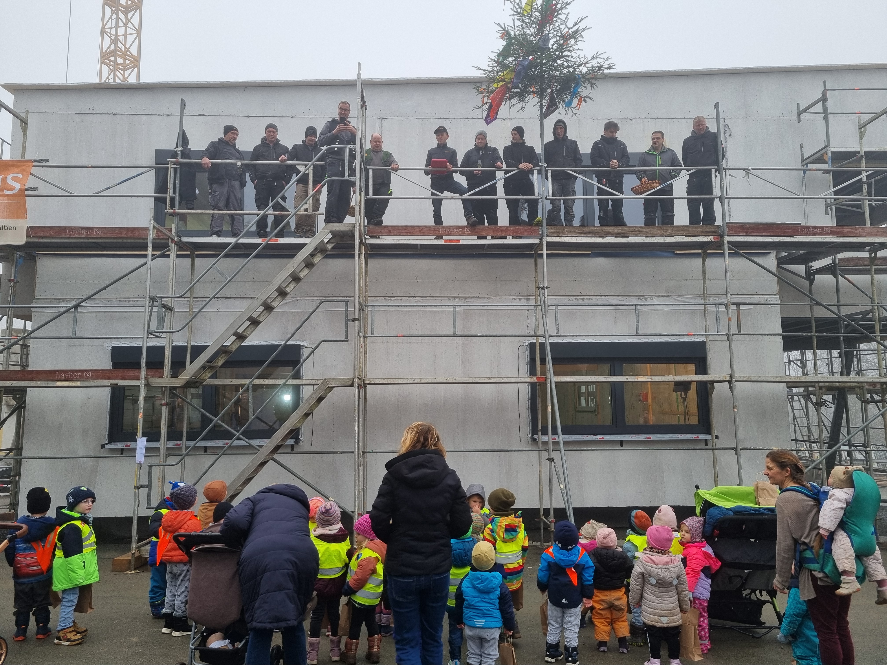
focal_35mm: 26
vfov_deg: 53.1
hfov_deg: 67.3
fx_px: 666
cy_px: 332
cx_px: 444
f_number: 1.8
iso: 50
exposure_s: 1/182
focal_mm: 5.4
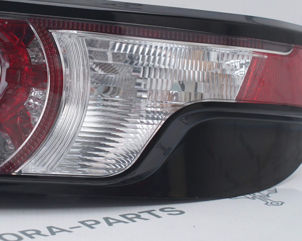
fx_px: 1529
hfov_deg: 11.2
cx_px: 58
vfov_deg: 9.0
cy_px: 72
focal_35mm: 171
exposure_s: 1/160
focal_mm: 73
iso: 500
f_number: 6.3
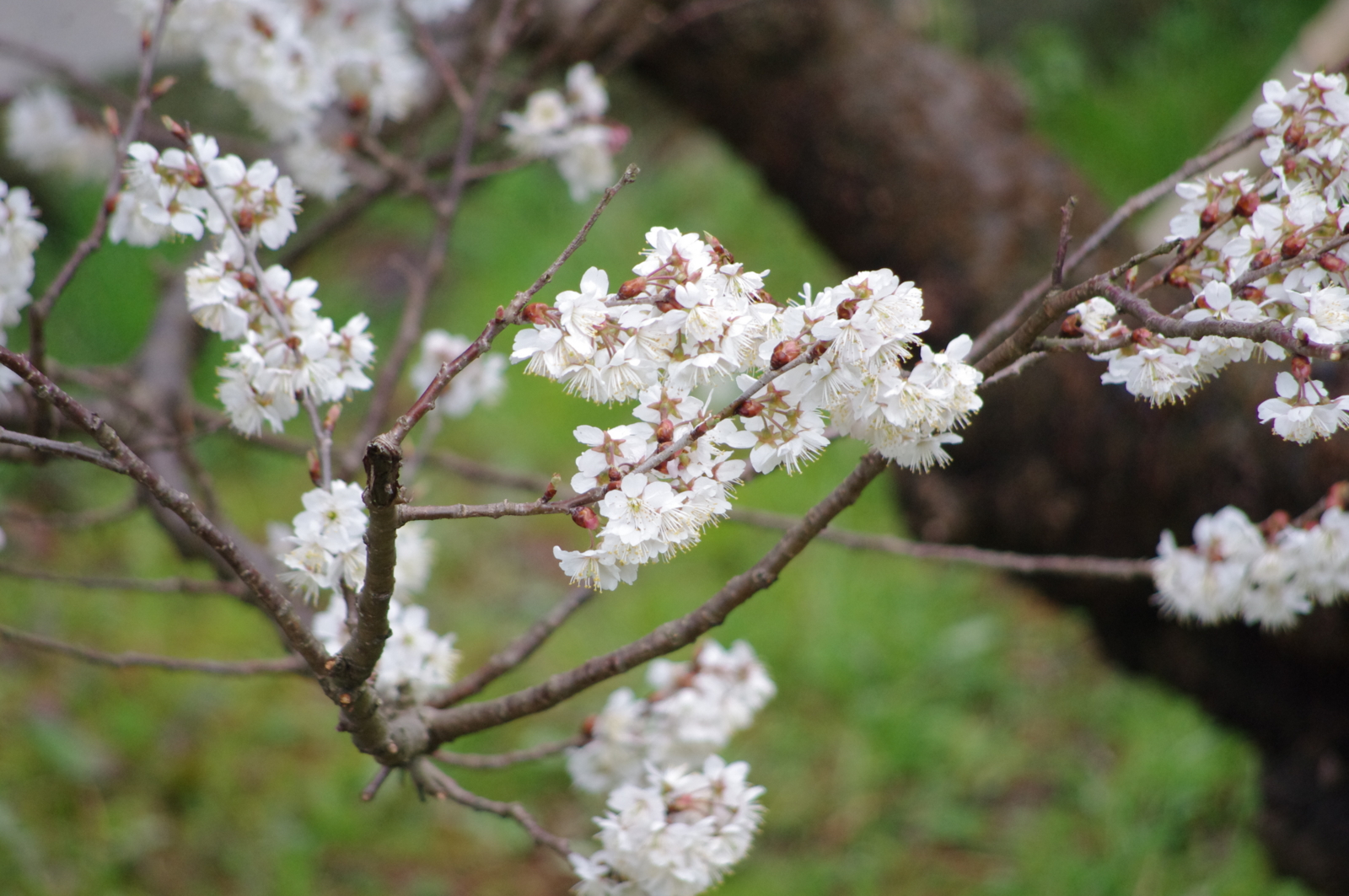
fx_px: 16843
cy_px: 448
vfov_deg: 3.0
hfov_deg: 4.6
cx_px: 674
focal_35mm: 450
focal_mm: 300
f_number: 5.8
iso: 800
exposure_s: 1/400
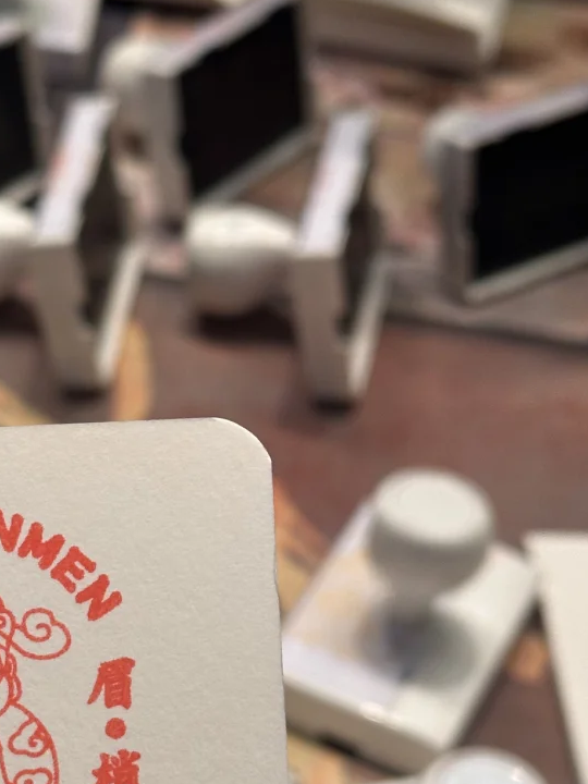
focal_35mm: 96
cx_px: 162
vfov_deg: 20.4
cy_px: 465
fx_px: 2174
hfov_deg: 15.3
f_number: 1.78
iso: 80
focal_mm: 6.86
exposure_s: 1/53
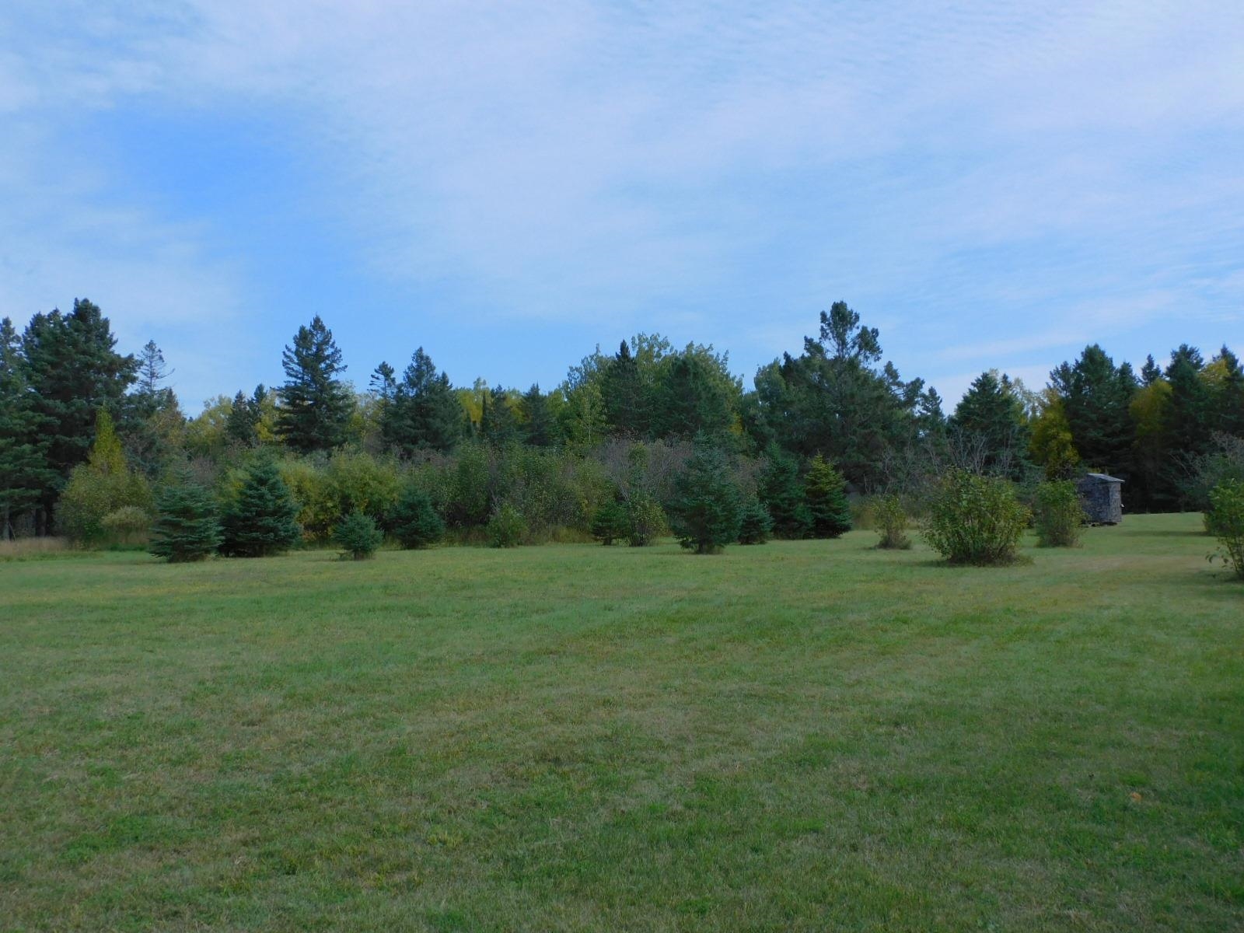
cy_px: 466
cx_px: 622
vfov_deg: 46.8
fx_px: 1078
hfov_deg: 60.0
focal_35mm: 30
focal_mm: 5.4
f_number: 3.5
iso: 125
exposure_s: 1/1250
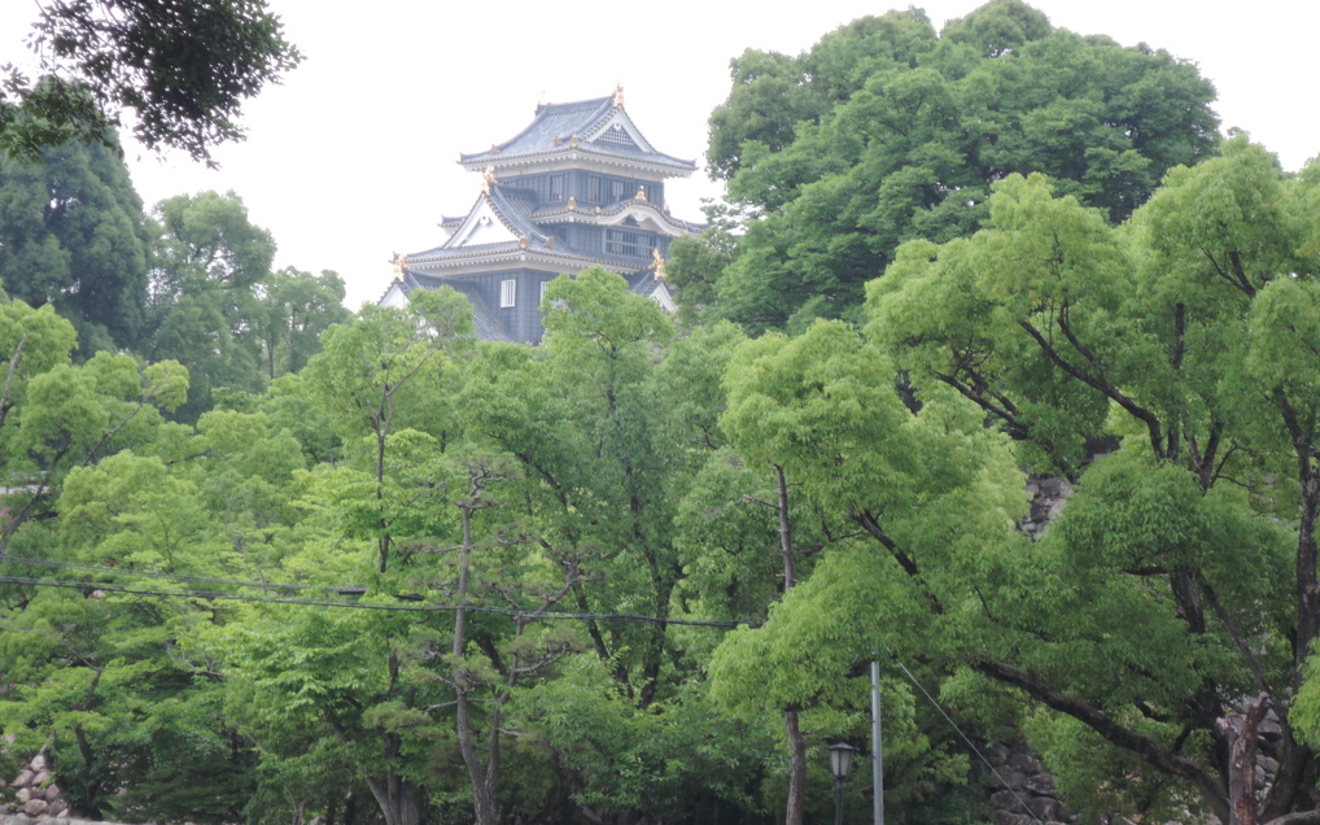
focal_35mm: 128
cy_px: 457
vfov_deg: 10.2
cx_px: 657
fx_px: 4604
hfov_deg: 16.3
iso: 400
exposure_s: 1/80
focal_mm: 25.5
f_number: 5.6
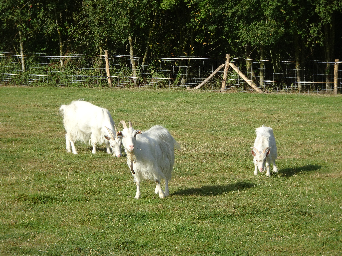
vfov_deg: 10.7
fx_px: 1373
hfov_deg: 14.2
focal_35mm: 139
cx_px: 171
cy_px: 128
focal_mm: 23.73
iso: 80
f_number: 5.6
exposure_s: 1/320
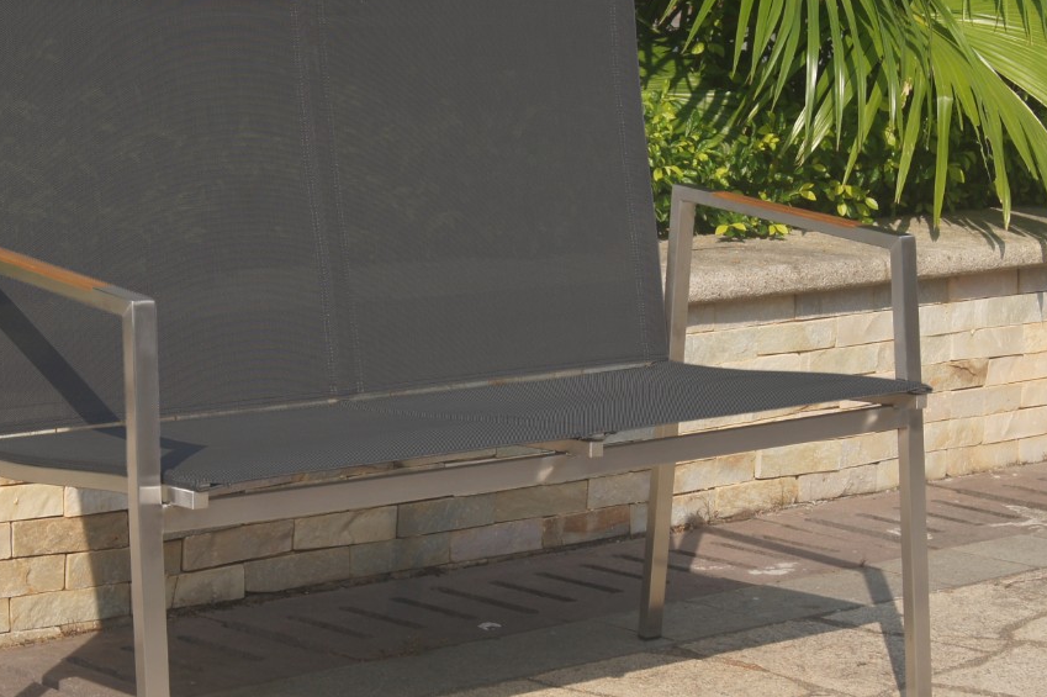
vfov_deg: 13.8
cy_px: 406
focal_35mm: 99
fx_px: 2876
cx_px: 428
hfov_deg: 20.6
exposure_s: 1/250
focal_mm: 35
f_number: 9
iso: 100
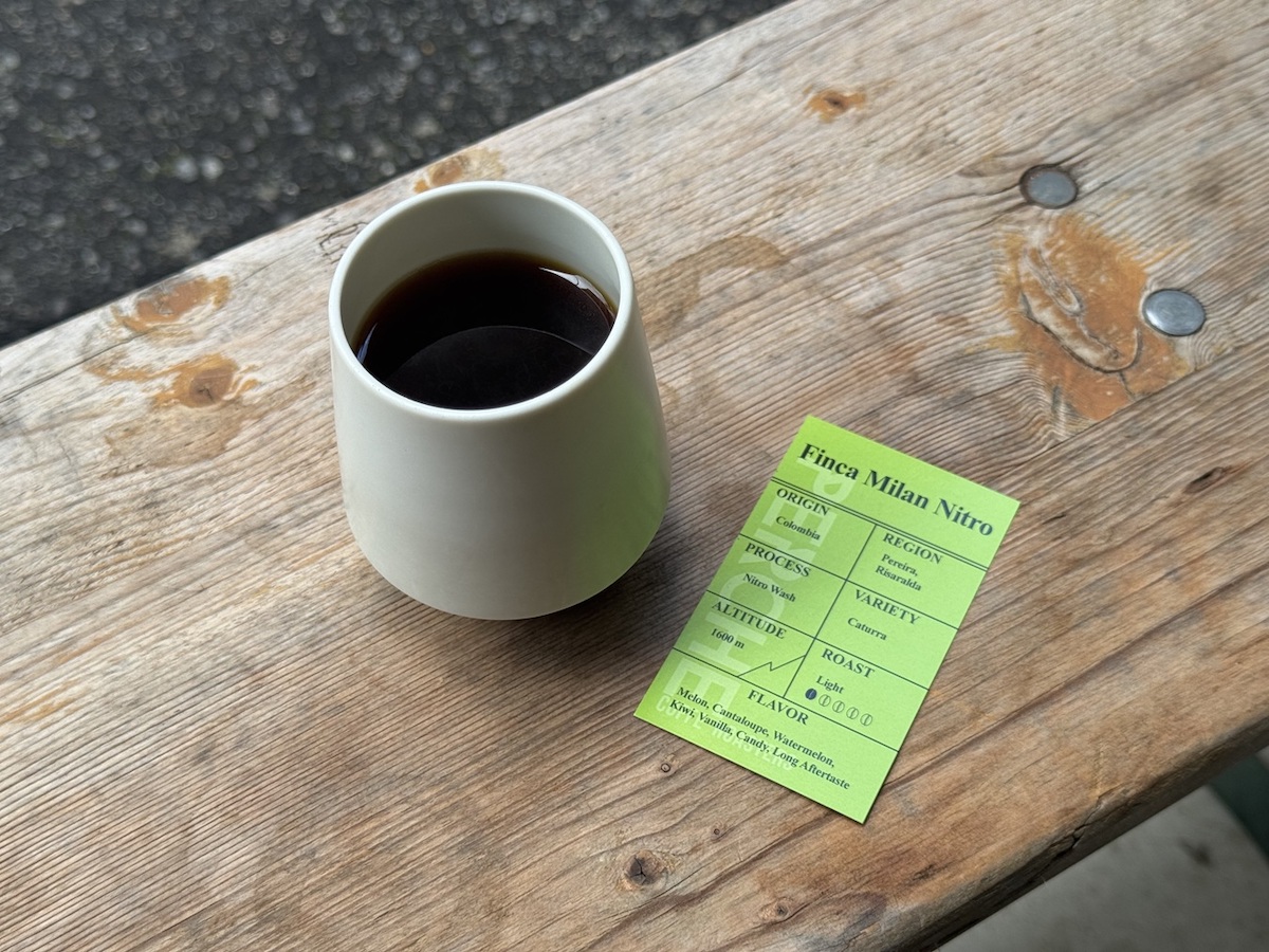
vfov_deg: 30.3
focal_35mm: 48
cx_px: 634
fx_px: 1760
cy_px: 476
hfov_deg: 39.7
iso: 64
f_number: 1.78
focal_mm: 6.76
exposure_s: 1/232
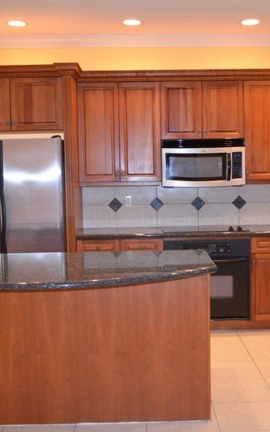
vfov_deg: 42.6
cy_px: 219
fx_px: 553
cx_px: 160
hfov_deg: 27.4
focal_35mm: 47
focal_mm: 20
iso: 1400
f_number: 3.8
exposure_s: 1/60
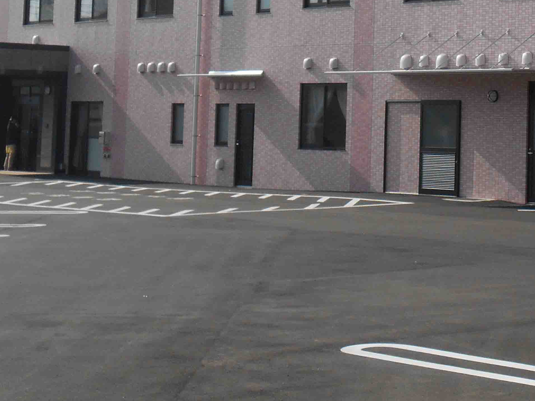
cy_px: -37
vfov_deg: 13.1
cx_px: 534
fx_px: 1715
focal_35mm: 111
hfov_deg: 17.3
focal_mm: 7.2
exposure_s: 1/1000
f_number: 3.9
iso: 80
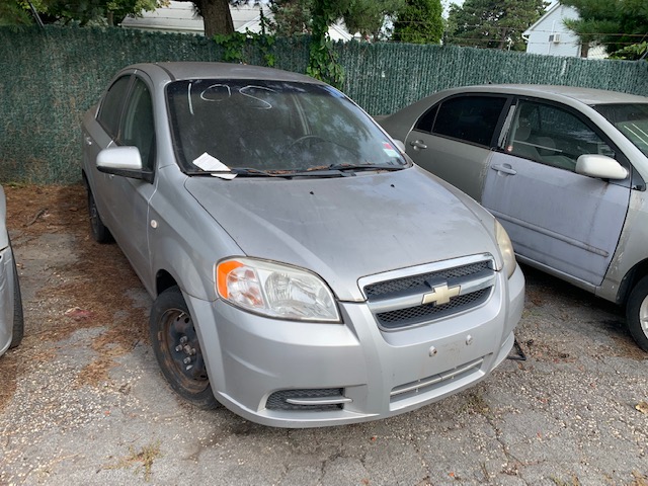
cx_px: 324
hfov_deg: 67.3
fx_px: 487
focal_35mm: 26
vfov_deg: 53.1
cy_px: 243
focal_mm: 4.25
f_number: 1.8
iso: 25
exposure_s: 1/796
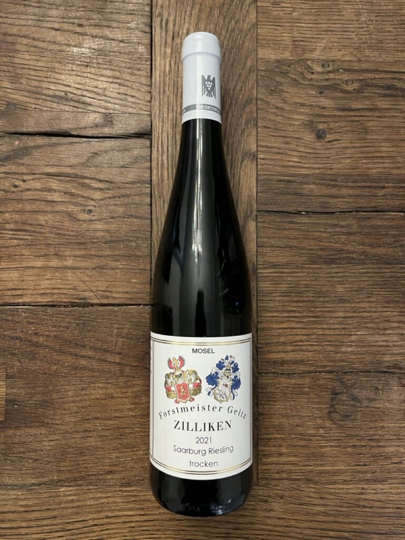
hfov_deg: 53.1
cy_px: 270
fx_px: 406
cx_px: 202
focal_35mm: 26
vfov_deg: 67.3
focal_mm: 5.1
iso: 400
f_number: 1.6
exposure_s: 1/50
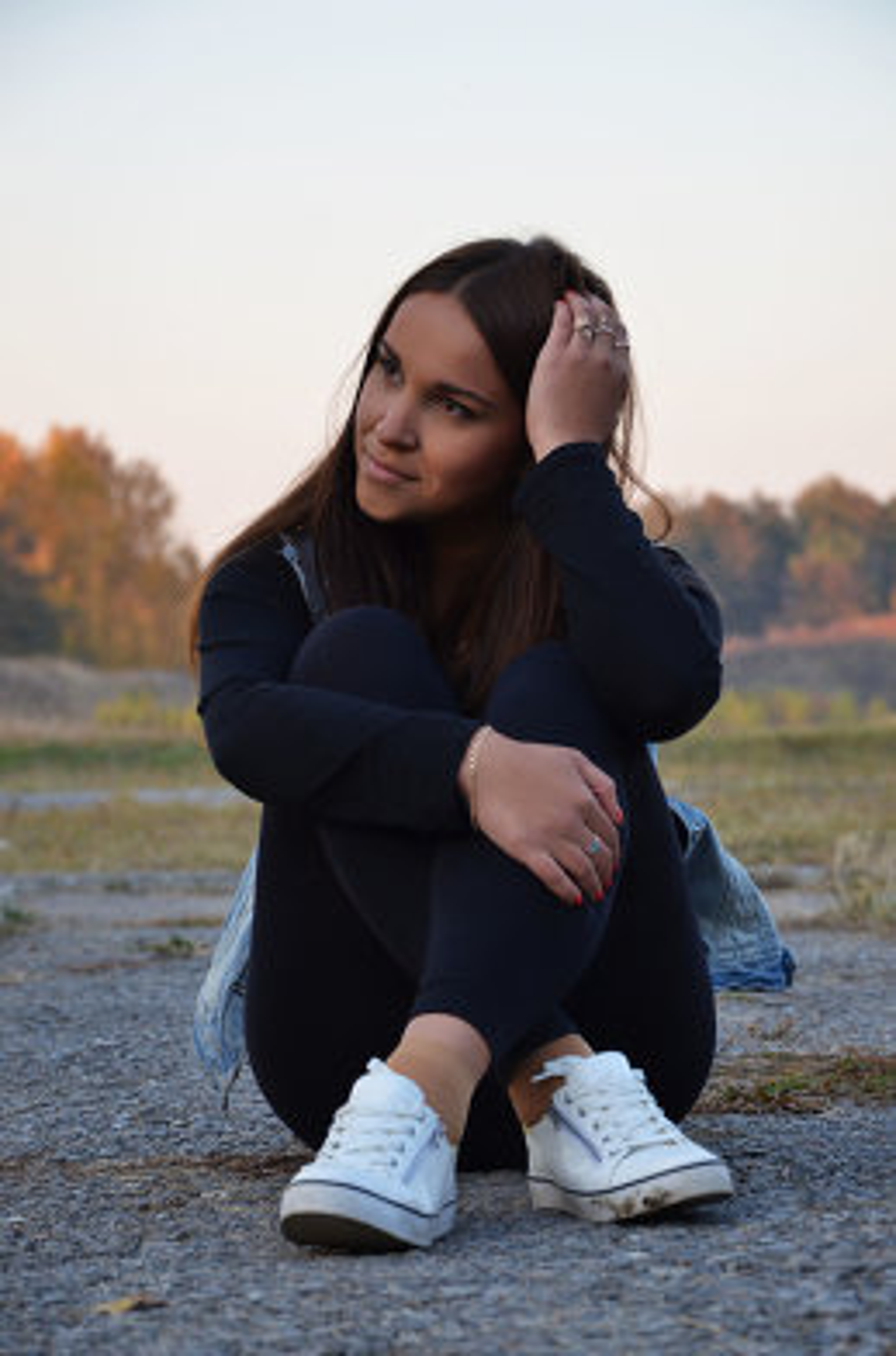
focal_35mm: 112
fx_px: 4226
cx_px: 448
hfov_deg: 12.1
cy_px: 678
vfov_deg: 18.2
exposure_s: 1/250
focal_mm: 75
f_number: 5.3
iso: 560
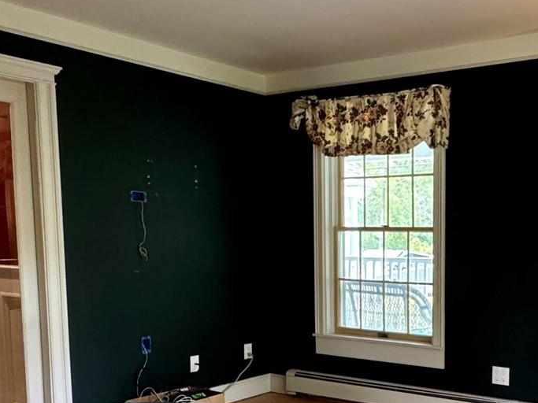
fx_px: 653
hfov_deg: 41.9
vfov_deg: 33.7
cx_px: 465
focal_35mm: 42
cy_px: 298
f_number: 2.2
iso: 400
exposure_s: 1/60
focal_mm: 2.22
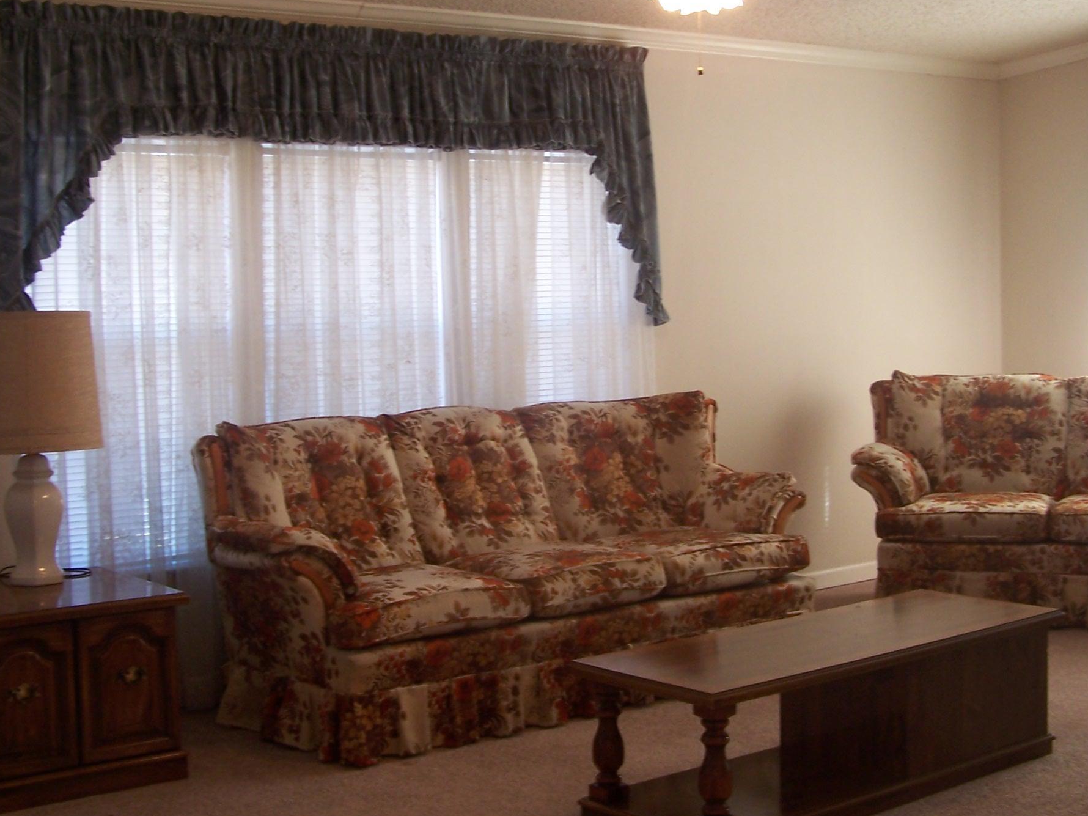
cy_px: 271
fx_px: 1729
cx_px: 627
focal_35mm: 55
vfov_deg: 26.4
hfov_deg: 34.9
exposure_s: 1/13
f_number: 2.8
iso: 80
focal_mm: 6.3
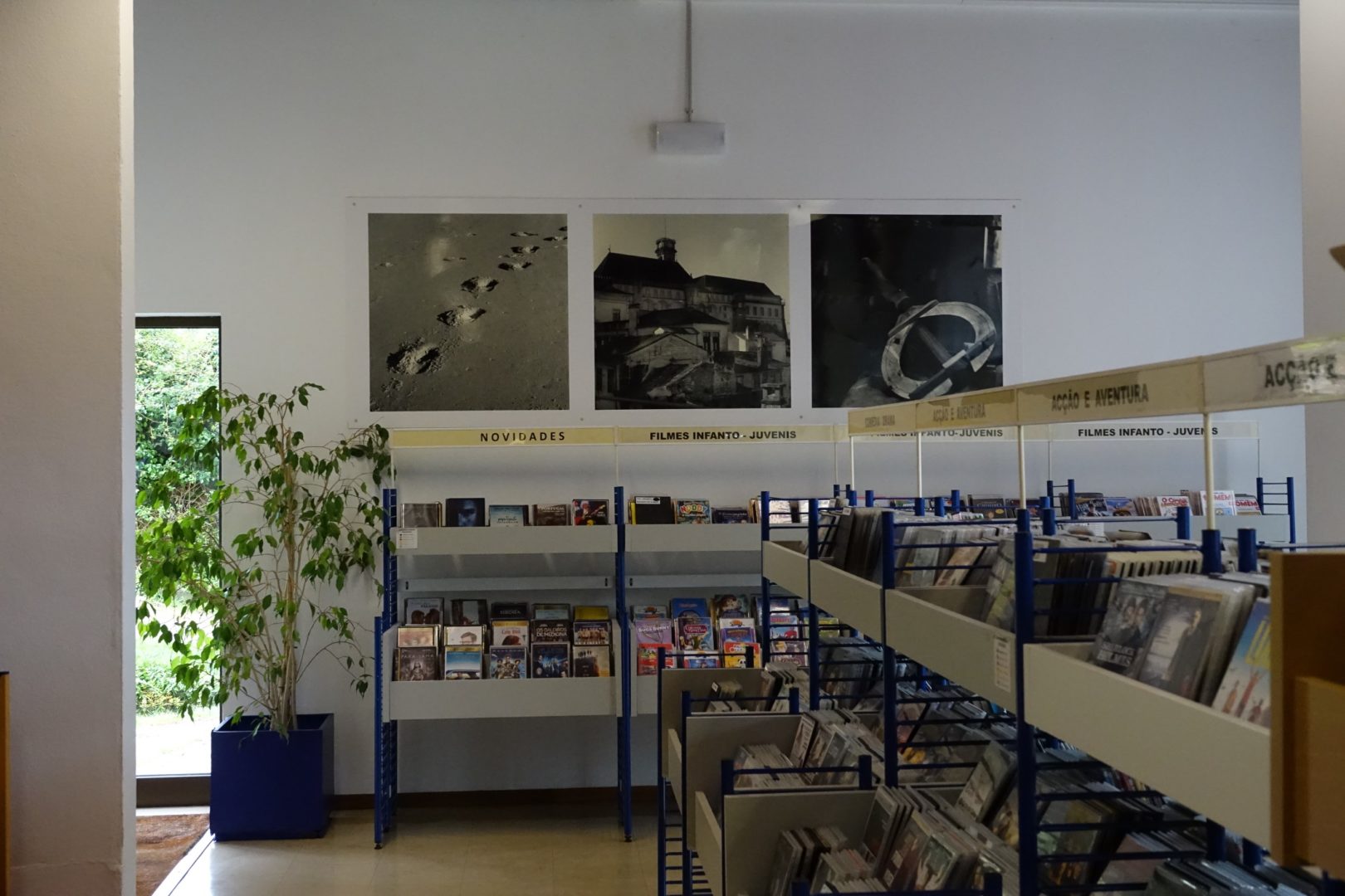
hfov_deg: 47.4
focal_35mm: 41
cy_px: 448
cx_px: 672
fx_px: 1532
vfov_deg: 32.6
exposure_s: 1/250
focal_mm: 15.17
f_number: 4
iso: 2000
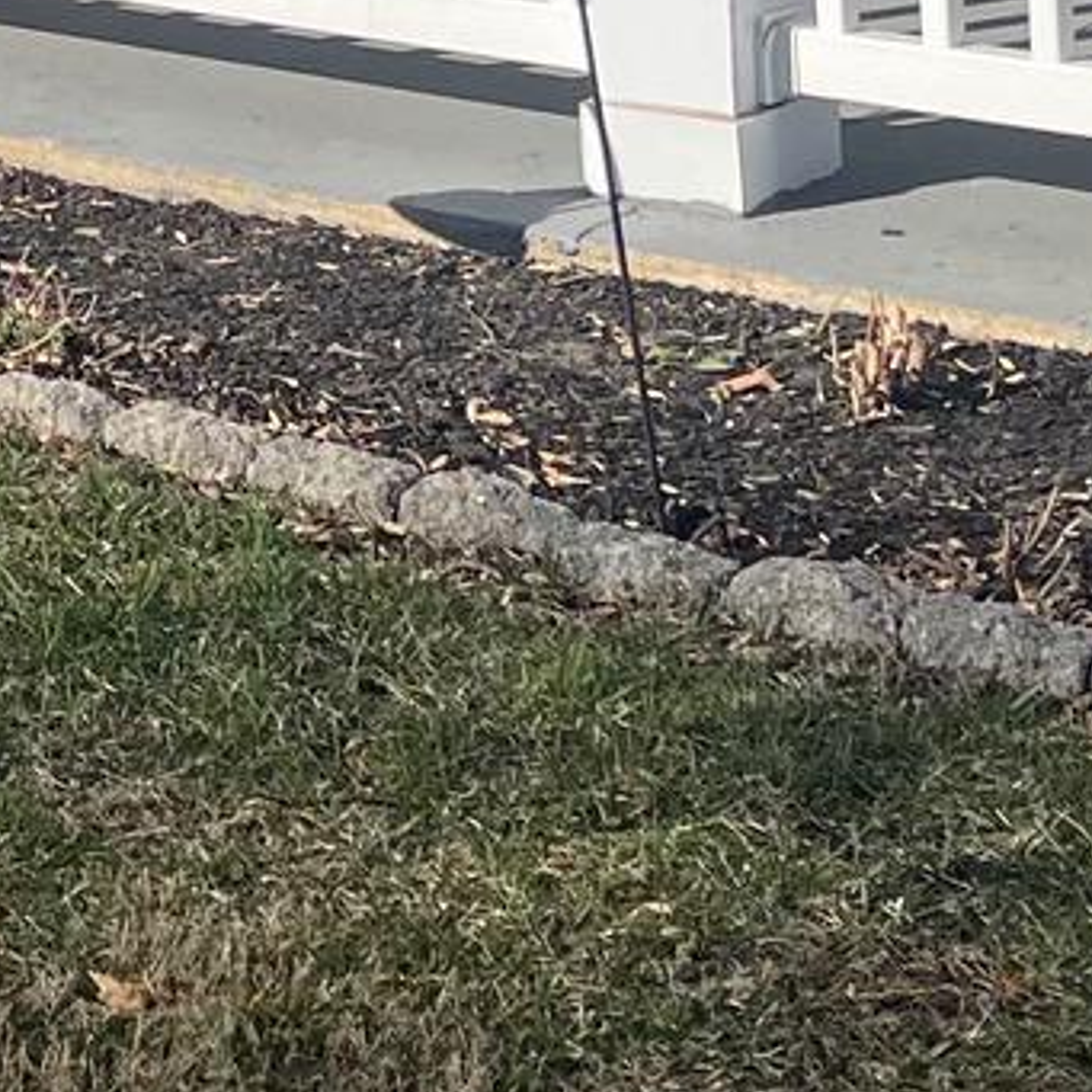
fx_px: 4925
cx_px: -349
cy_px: -717
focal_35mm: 138
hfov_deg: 12.3
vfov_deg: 11.9
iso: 50
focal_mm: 5.1
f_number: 1.6
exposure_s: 1/4310
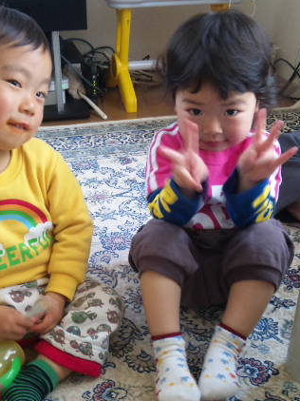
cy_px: 257
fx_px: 509
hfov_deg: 32.8
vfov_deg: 42.6
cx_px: 136
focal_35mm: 44
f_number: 2.8
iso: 100
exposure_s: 1/5.3
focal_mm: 4.82
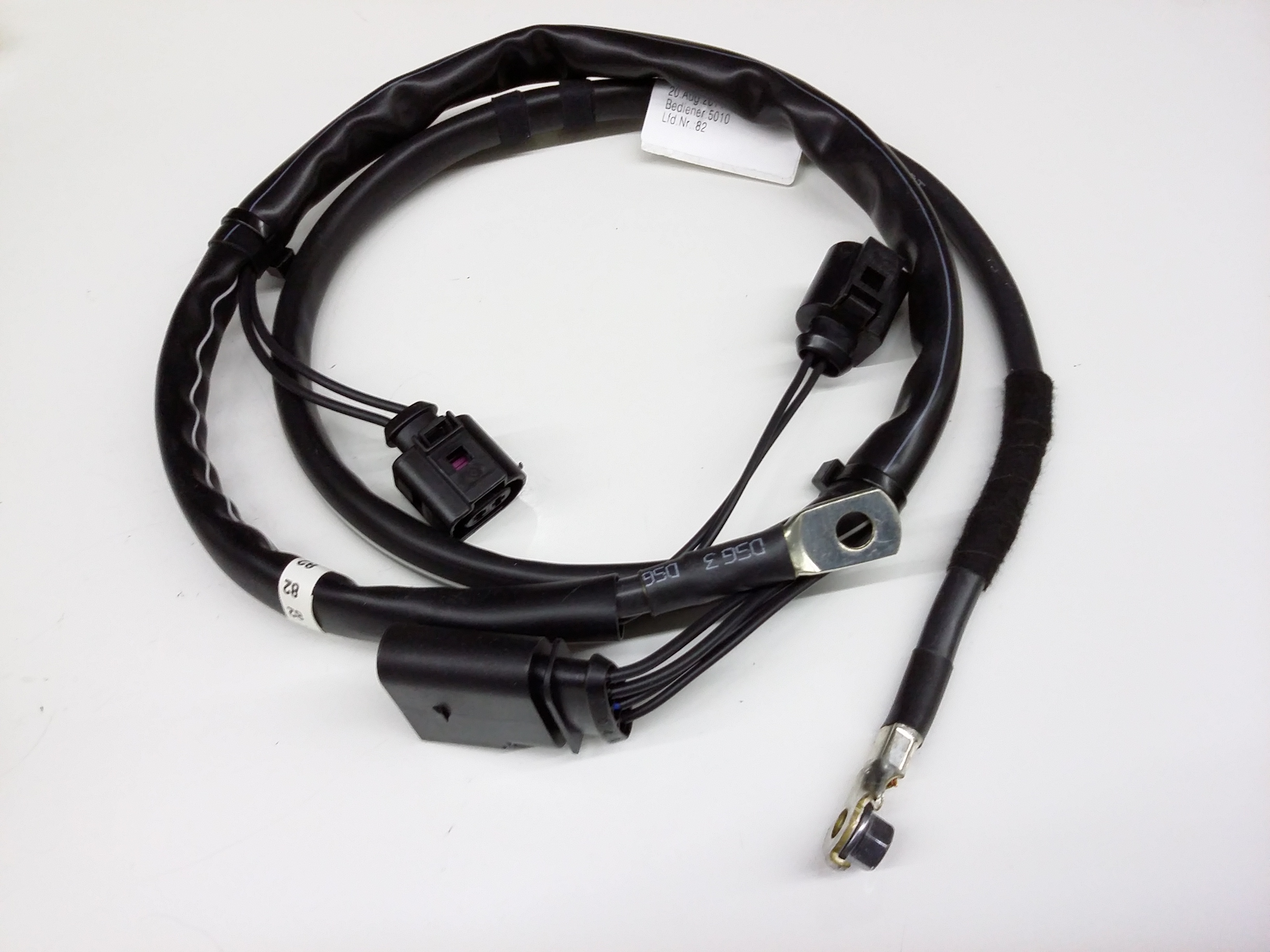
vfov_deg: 44.2
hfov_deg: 56.8
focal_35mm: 32
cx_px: 635
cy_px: 476
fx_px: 1174
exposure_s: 1/17
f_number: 2.4
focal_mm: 3.4
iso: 160
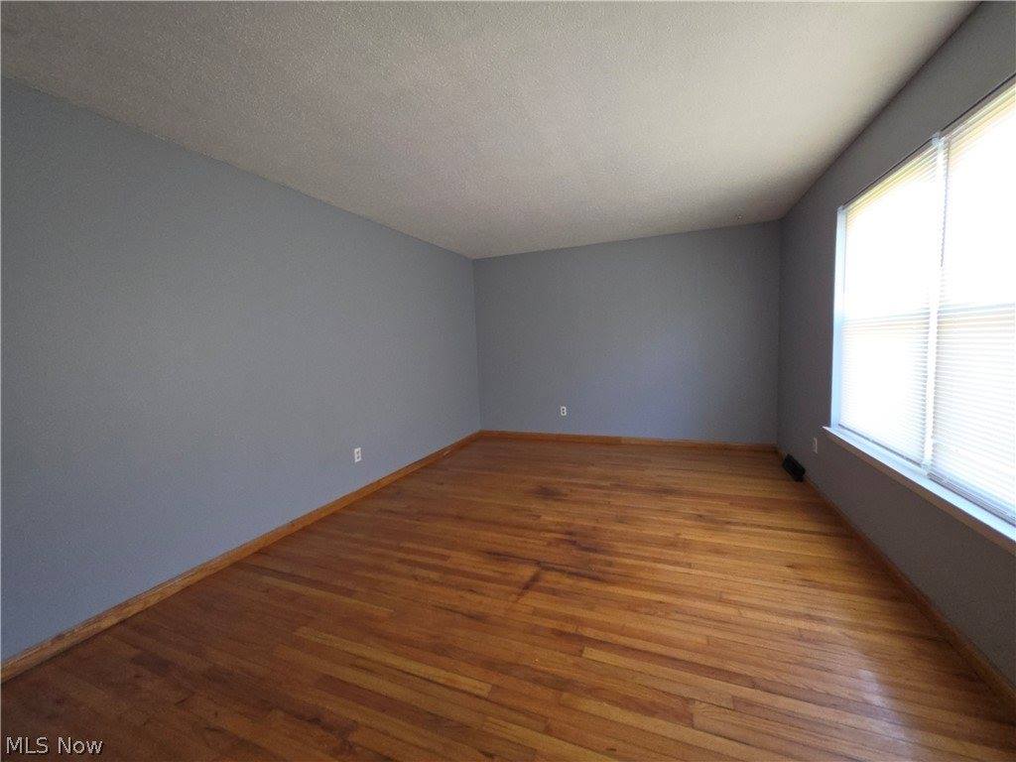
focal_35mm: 13
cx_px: 508
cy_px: 381
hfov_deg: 106.2
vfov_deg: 89.9
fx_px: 382
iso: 200
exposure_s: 1/60
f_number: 1.9
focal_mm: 2.2
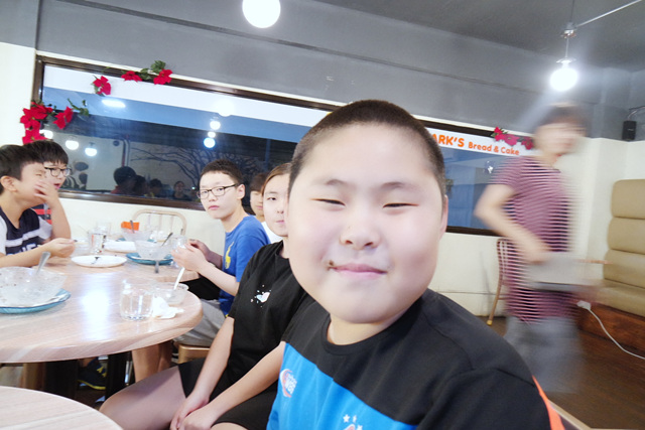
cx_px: 322
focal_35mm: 24
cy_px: 215
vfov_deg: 53.2
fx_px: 430
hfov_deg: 73.7
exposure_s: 1/15
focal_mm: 9
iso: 800
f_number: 3.5
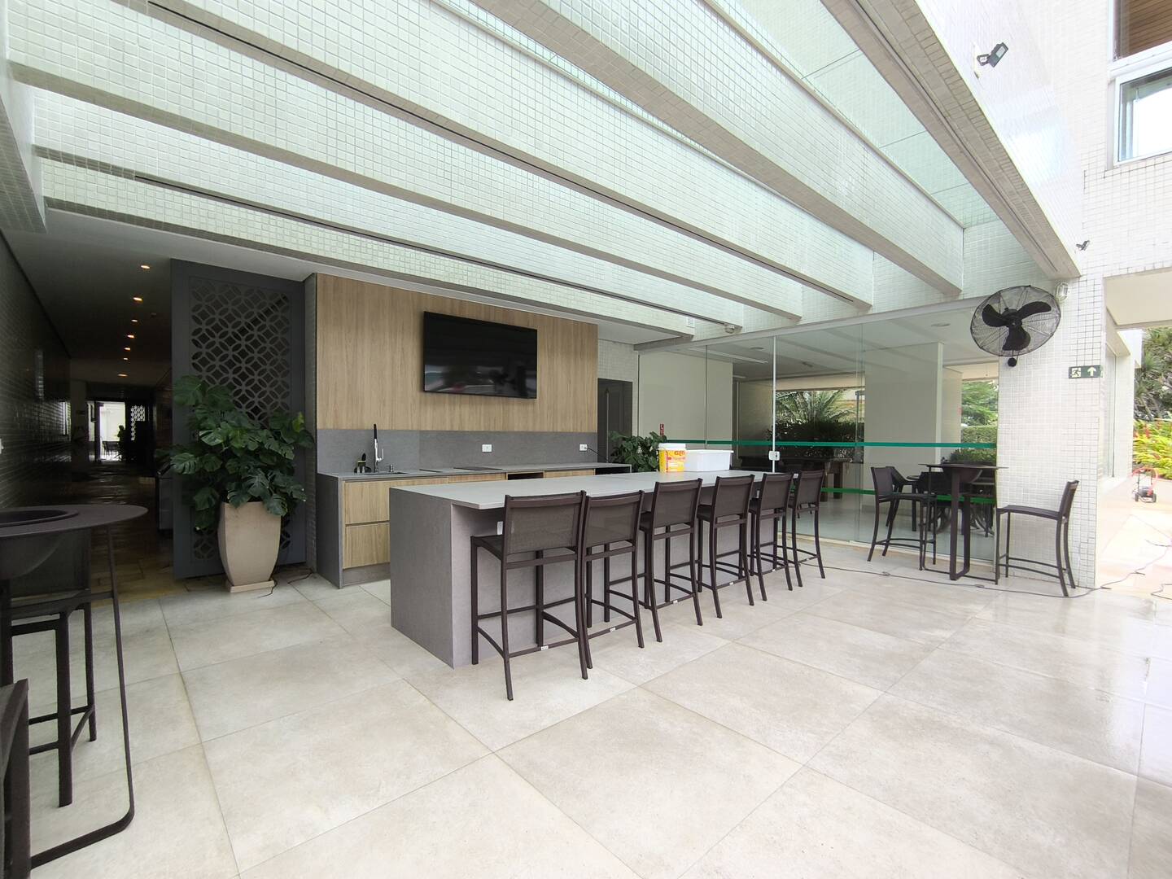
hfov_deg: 94.5
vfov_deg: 78.1
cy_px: 440
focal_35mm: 16
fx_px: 542
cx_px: 586
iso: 50
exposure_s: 1/184
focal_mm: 1.65
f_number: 2.2
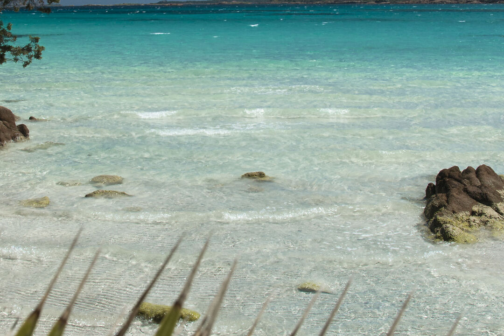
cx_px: 224
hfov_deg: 33.4
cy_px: 73
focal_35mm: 60
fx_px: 840
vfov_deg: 22.4
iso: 200
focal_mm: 18
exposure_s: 1/320
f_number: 9
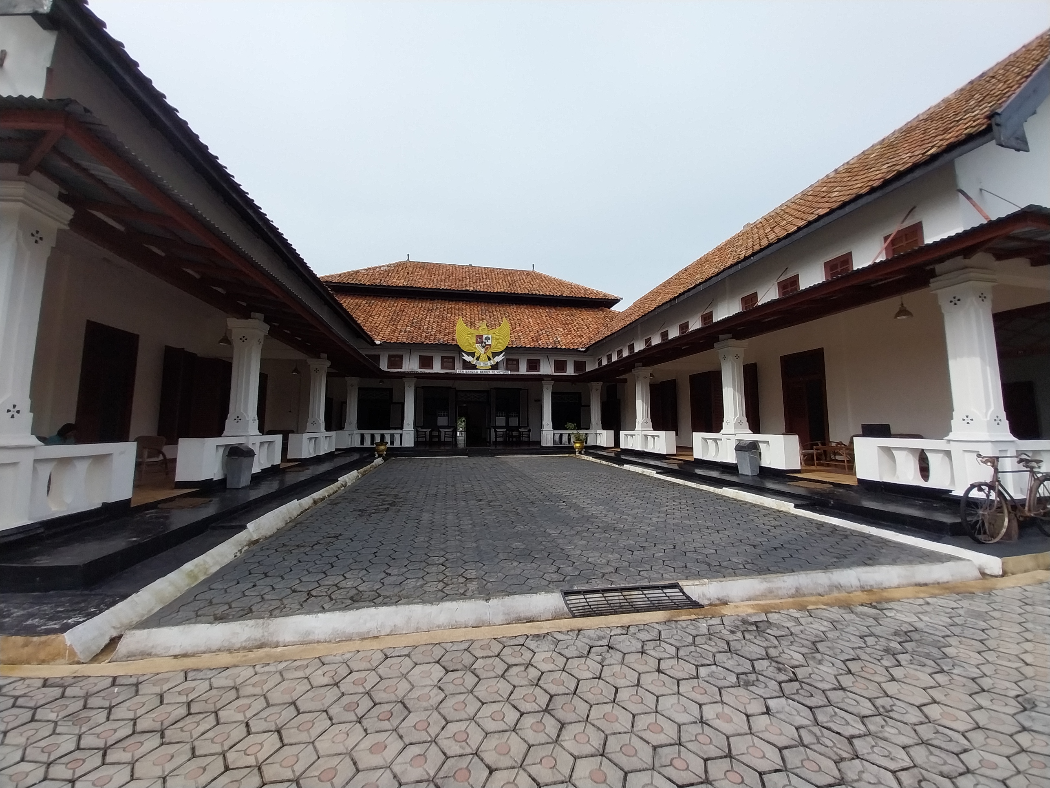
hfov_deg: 106.2
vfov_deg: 89.9
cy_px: 394
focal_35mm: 13
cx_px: 525
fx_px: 394
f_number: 2.2
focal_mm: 1.3
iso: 65
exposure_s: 1/1463
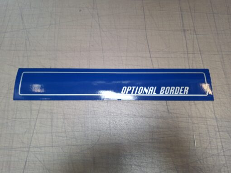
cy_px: 86
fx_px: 154
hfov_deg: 73.9
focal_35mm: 23
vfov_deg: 58.9
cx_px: 116
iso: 160
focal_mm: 5.54
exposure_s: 1/100
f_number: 1.8
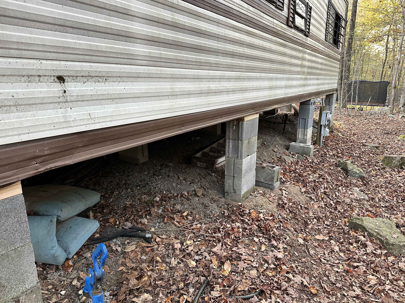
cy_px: 152
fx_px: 281
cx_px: 202
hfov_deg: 71.6
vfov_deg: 56.8
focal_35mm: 24
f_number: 1.78
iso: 250
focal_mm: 6.86
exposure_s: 1/63
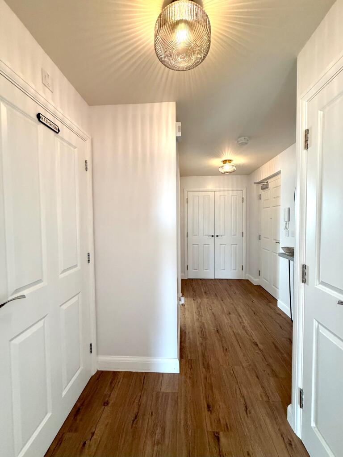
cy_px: 228
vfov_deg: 102.1
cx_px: 172
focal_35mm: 14
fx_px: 185
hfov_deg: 85.7
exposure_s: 1/100
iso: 200
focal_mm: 2.22
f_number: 2.2
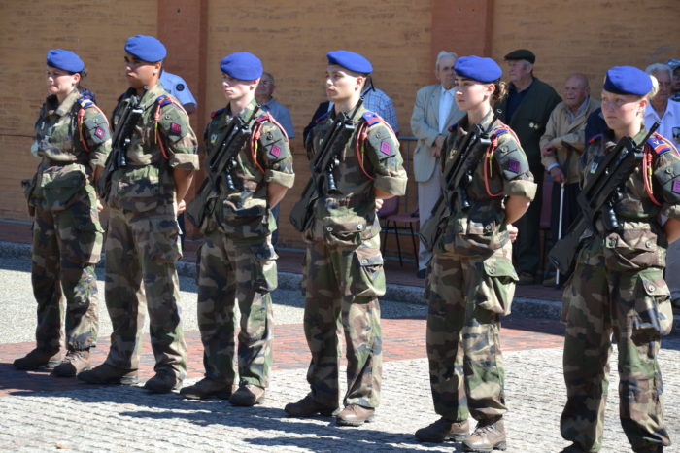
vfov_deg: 11.4
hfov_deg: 17.1
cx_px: 340
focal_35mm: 120
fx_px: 2265
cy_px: 226
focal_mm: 80
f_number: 5.6
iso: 110
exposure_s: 1/125
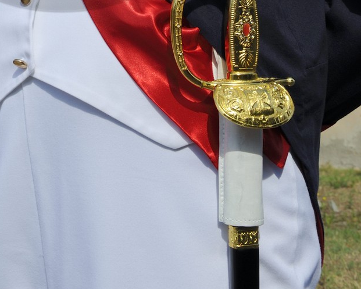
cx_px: 61
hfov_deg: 16.4
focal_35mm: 116
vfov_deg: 12.5
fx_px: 1240
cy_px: -169
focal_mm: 48
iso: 200
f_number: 14
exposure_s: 1/200
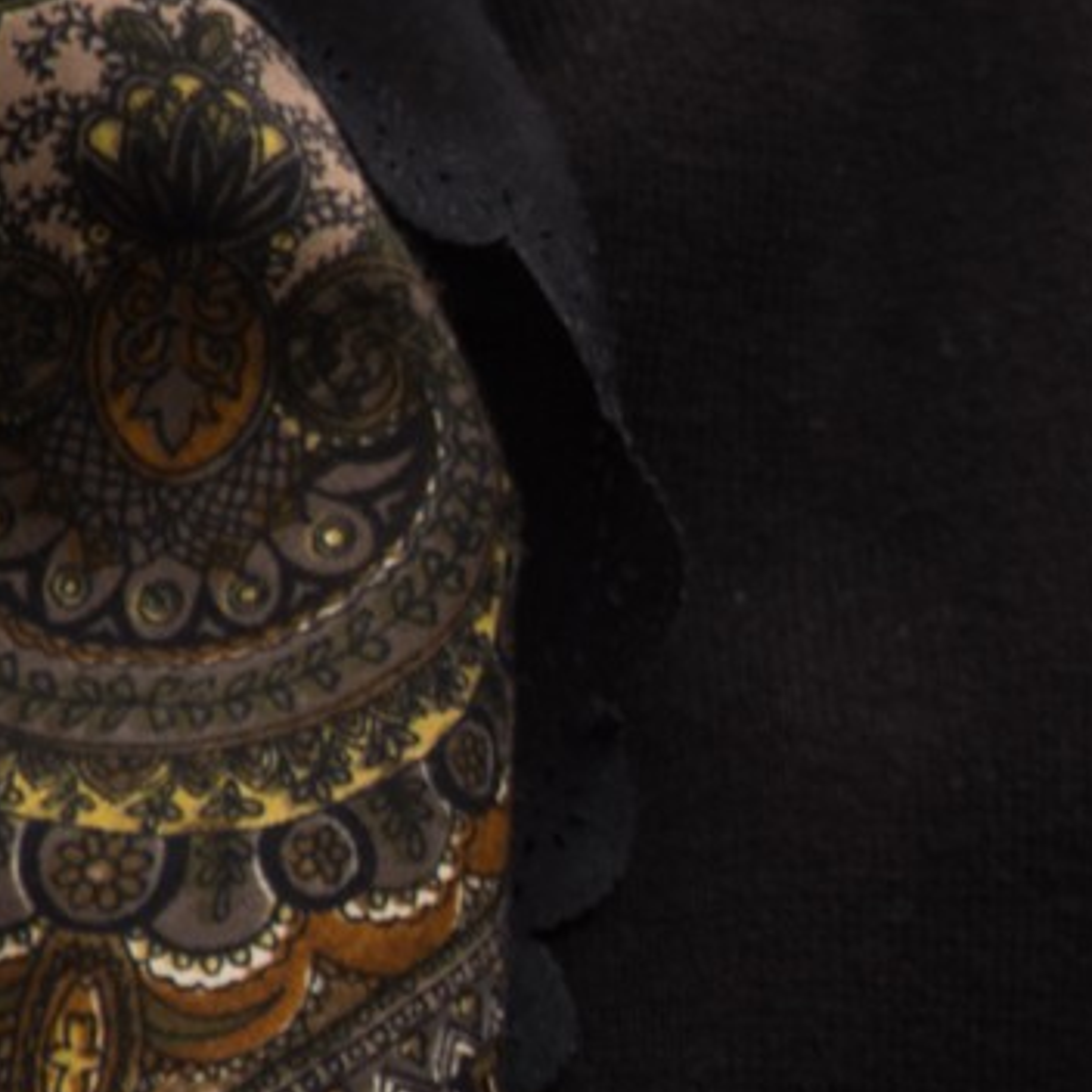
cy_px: 1204
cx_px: 1846
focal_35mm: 1385
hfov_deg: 1.3
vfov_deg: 1.3
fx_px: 49431
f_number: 5.6
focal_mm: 300
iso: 200
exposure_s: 1/60
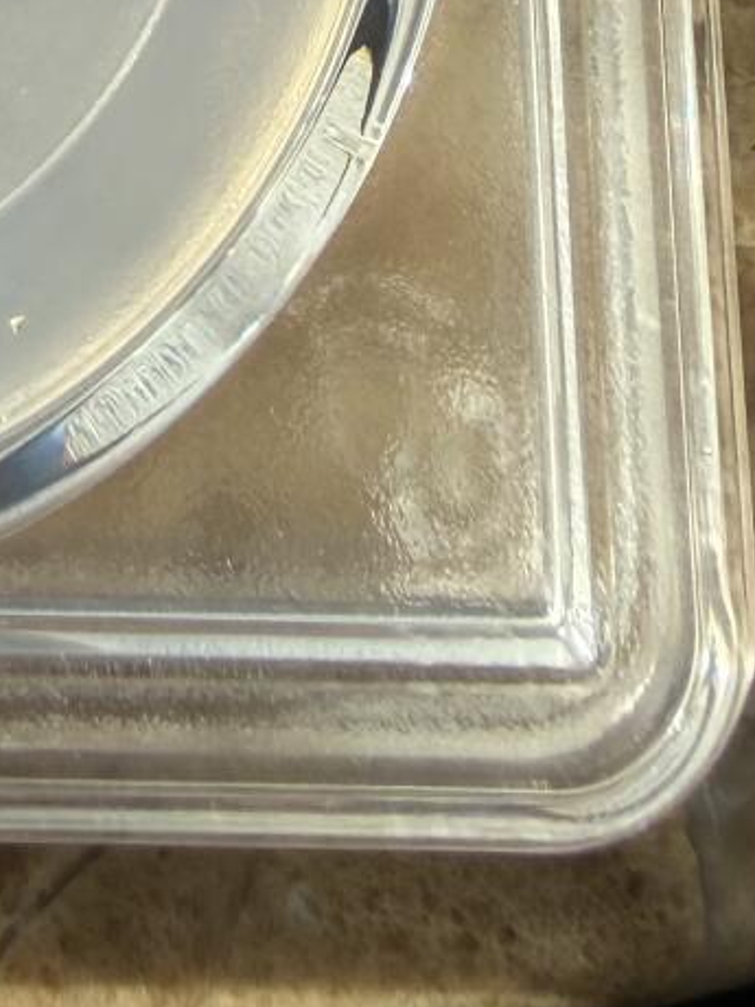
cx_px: -350
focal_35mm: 94
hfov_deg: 14.7
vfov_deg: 16.9
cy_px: -854
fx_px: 2734
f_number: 2.2
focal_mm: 2.22
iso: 40
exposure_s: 1/1116
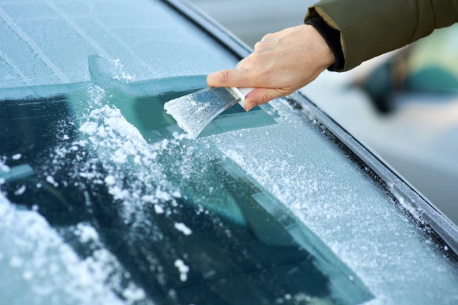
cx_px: 229
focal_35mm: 85
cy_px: 152
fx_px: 1081
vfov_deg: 16.1
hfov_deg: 23.9
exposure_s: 1/400
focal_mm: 85
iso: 100
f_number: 2.2
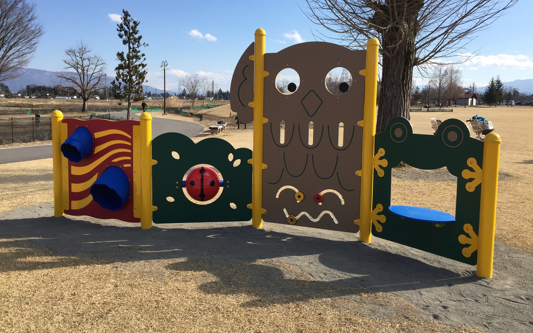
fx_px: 450
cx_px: 268
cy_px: 145
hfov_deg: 61.2
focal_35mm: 31
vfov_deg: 40.5
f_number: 2.2
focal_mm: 4.15
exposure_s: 1/1522
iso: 32
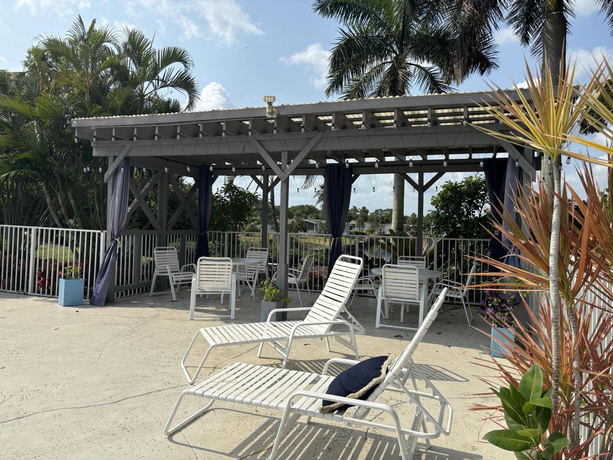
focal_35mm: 26
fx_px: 460
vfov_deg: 53.1
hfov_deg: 67.3
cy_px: 230
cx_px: 306
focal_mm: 5.96
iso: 50
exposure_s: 1/4630
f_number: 1.6
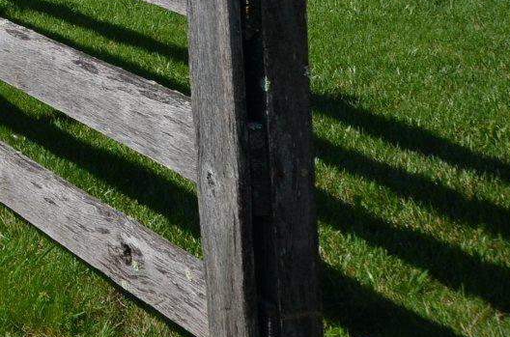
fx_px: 1398
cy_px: -141
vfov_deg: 13.1
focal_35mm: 99
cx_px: -418
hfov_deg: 16.9
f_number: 9
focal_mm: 17
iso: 100
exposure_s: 1/320
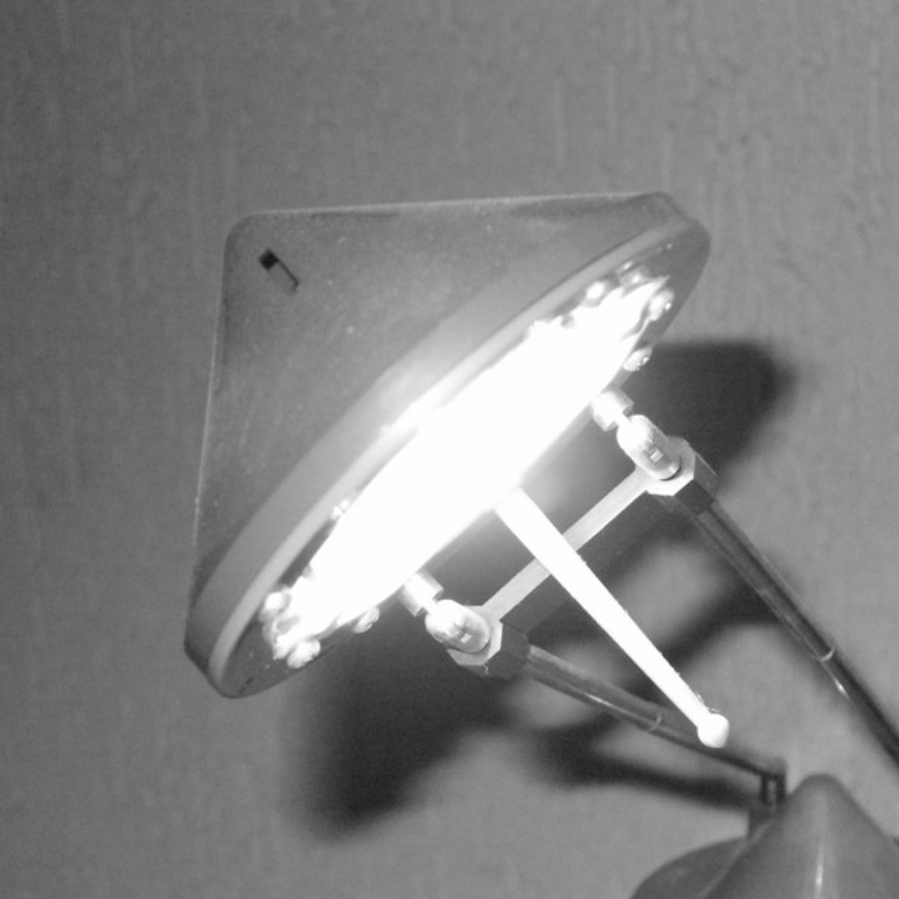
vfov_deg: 21.1
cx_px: 526
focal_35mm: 82
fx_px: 2409
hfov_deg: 21.1
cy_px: 452
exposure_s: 1/30
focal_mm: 11.4
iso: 400
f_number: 3.2
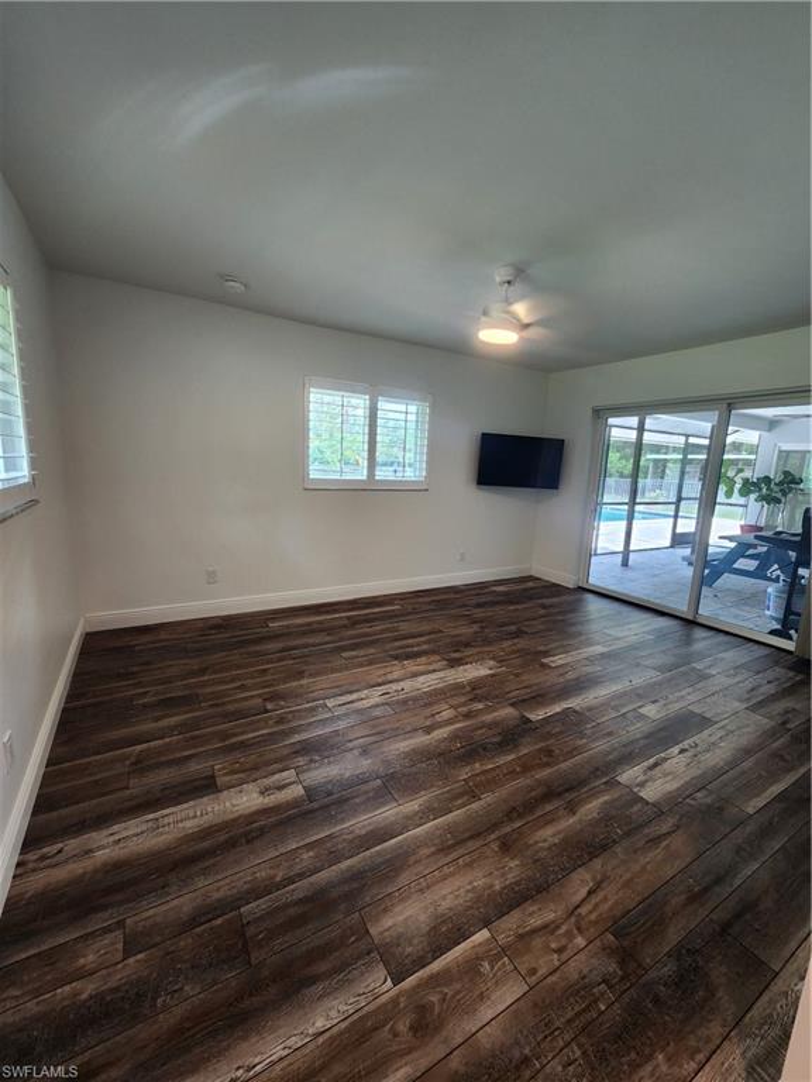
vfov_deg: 106.2
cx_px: 406
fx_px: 407
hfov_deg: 89.9
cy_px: 541
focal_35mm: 13
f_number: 2.2
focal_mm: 2.2
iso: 200
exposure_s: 1/60
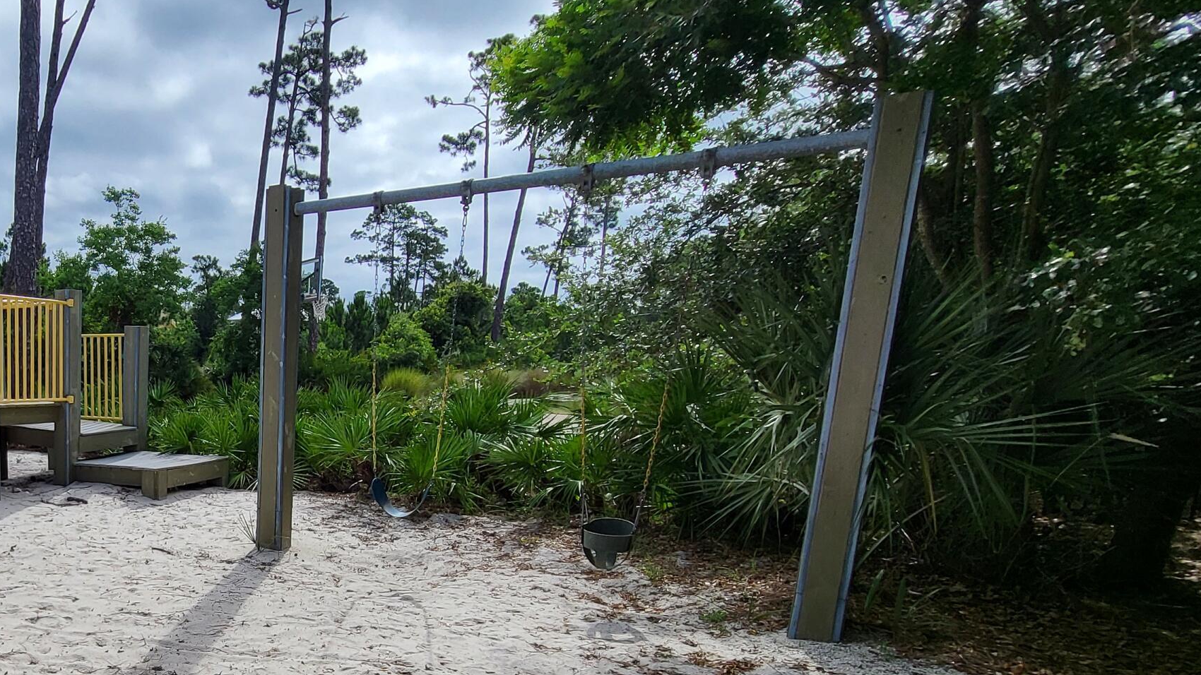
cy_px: 509
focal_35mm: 25
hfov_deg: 63.6
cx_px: 152
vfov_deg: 44.4
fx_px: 796
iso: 32
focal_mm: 1.74
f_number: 2.2
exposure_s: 1/1601
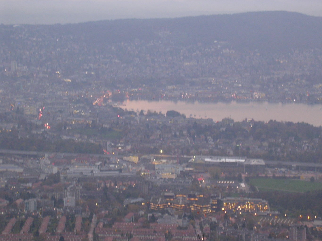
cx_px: 161
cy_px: 120
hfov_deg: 17.1
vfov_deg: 12.9
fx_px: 1069
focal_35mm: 115
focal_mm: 17.4
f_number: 4.9
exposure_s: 1/2.9
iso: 207
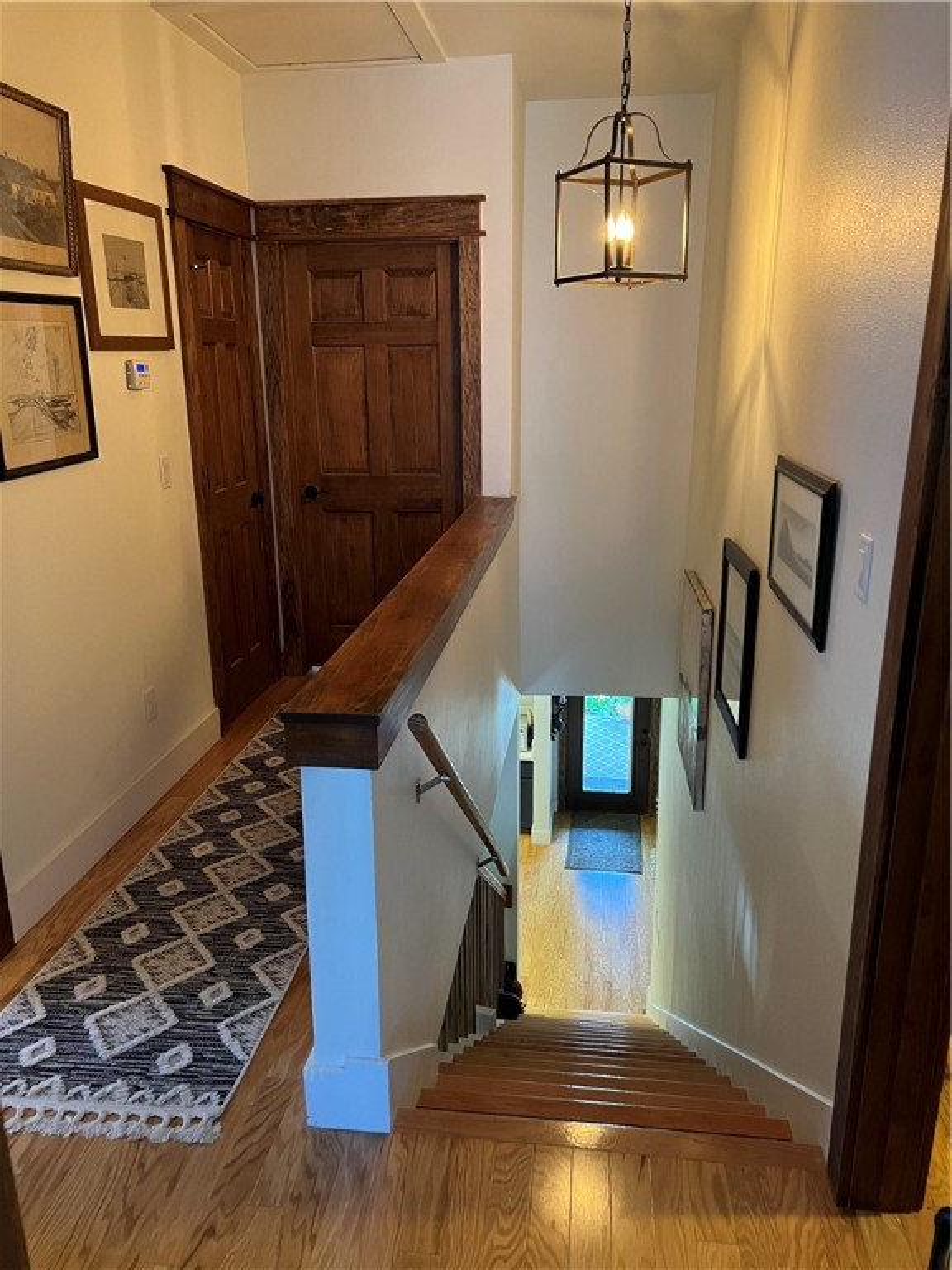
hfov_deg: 53.1
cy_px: 635
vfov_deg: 67.3
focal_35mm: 26
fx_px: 953
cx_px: 476
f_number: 1.5
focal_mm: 5.7
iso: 500
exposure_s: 1/60
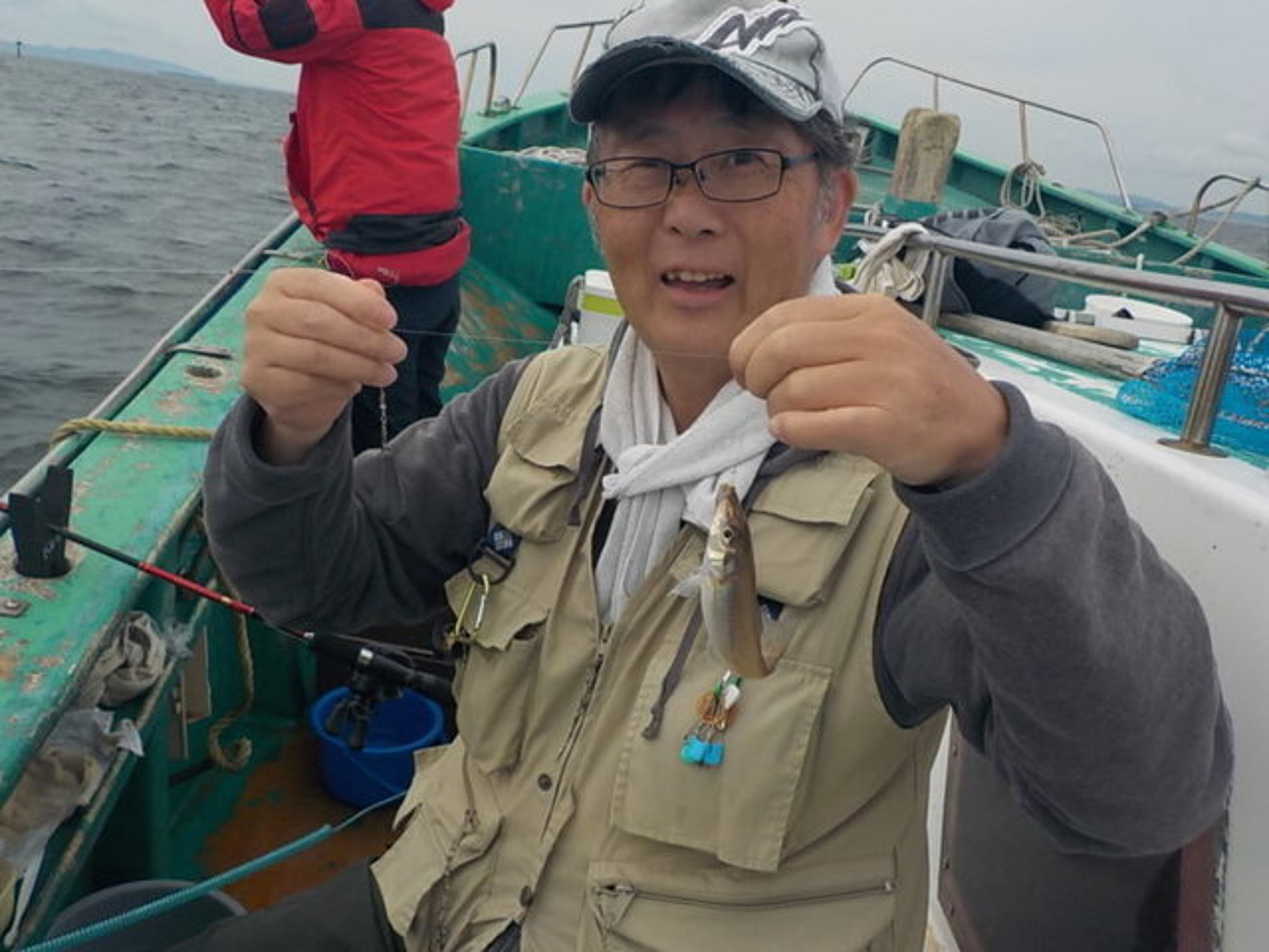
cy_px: 476
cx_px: 634
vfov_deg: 46.8
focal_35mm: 30
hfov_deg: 60.0
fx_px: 1100
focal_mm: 4.1
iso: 125
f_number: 6.6
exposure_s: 1/500
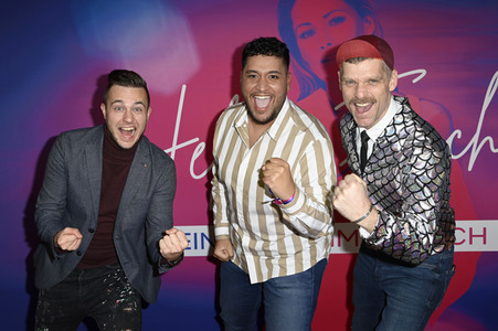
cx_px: 249
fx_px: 498
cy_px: 166
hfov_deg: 53.2
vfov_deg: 36.8
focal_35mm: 36
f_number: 5.6
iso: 500
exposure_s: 1/250
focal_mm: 36
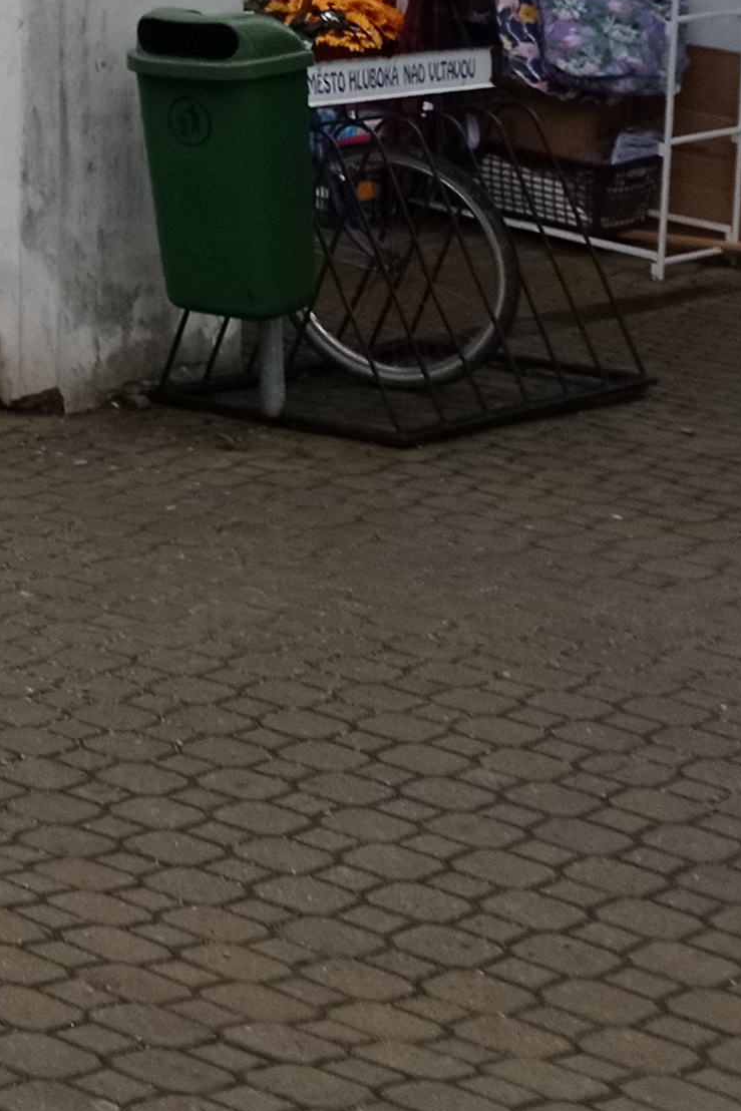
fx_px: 3241
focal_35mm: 105
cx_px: -667
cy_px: -289
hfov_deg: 11.9
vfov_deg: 18.3
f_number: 1.79
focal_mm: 4.7
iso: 100
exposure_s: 1/230
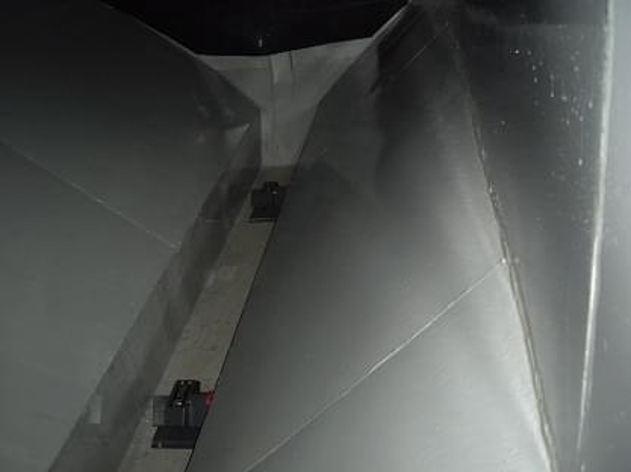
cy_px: 236
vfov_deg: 37.7
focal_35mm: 38
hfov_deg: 49.0
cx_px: 316
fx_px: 692
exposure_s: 1/40
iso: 200
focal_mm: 7.9
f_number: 2.8
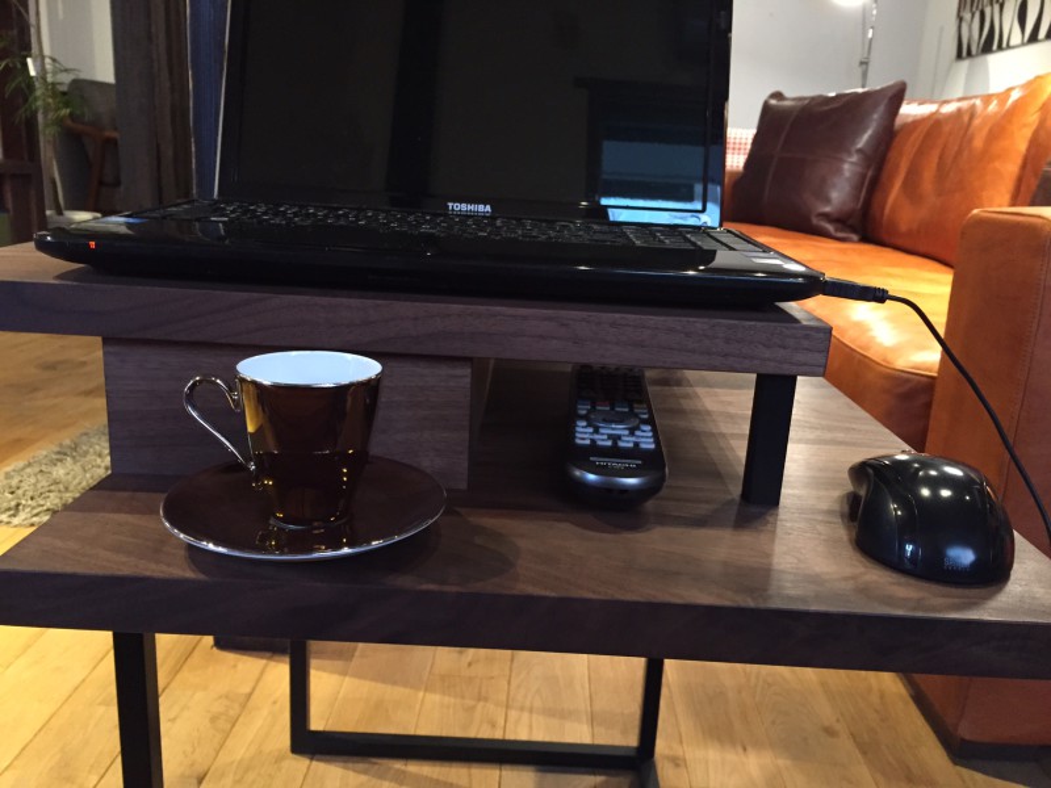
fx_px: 880
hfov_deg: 61.7
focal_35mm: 29
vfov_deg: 48.2
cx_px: 526
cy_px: 394
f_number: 2.2
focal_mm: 4.15
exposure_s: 1/15
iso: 250
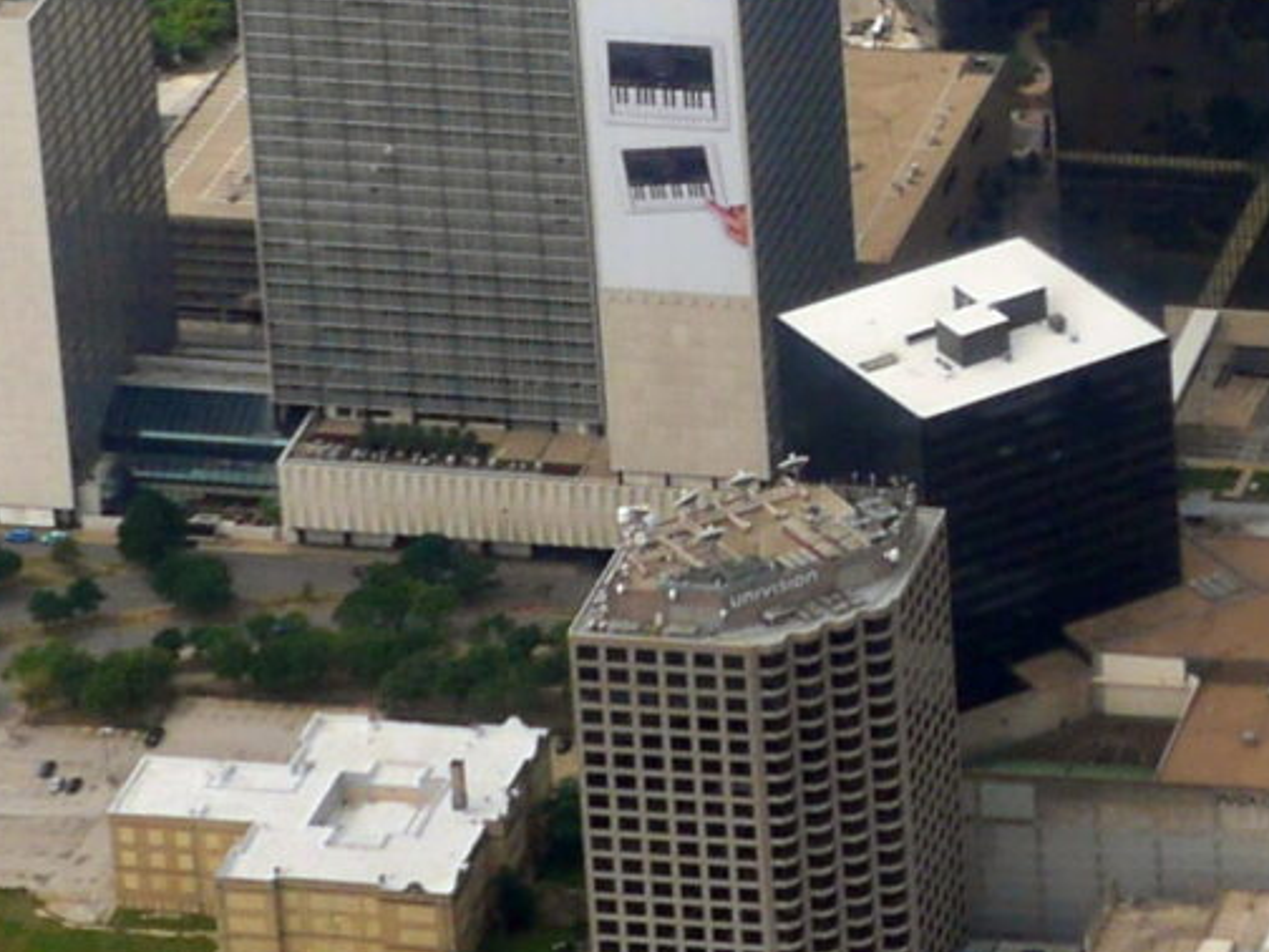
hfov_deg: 7.6
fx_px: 9311
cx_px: 2301
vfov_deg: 5.8
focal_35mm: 254
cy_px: -300
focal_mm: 25
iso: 200
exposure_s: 1/800
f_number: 4
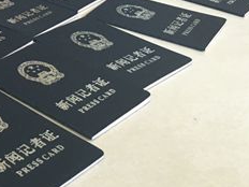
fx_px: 539
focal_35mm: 75
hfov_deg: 23.2
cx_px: -69
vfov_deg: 19.4
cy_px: 29
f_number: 2.2
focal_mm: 4.15
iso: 200
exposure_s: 1/33
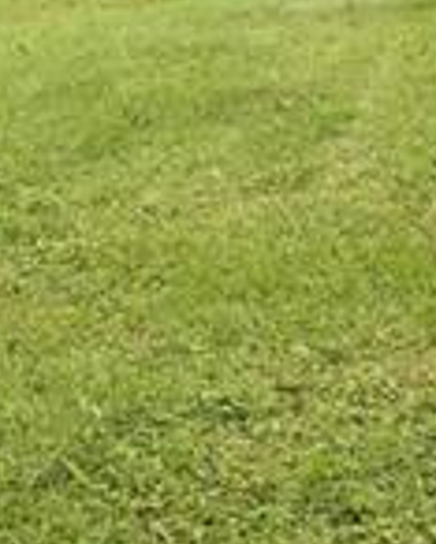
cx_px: 190
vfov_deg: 13.4
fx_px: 2320
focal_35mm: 144
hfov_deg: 10.7
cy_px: 265
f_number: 1.8
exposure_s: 1/613
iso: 20
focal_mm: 3.99
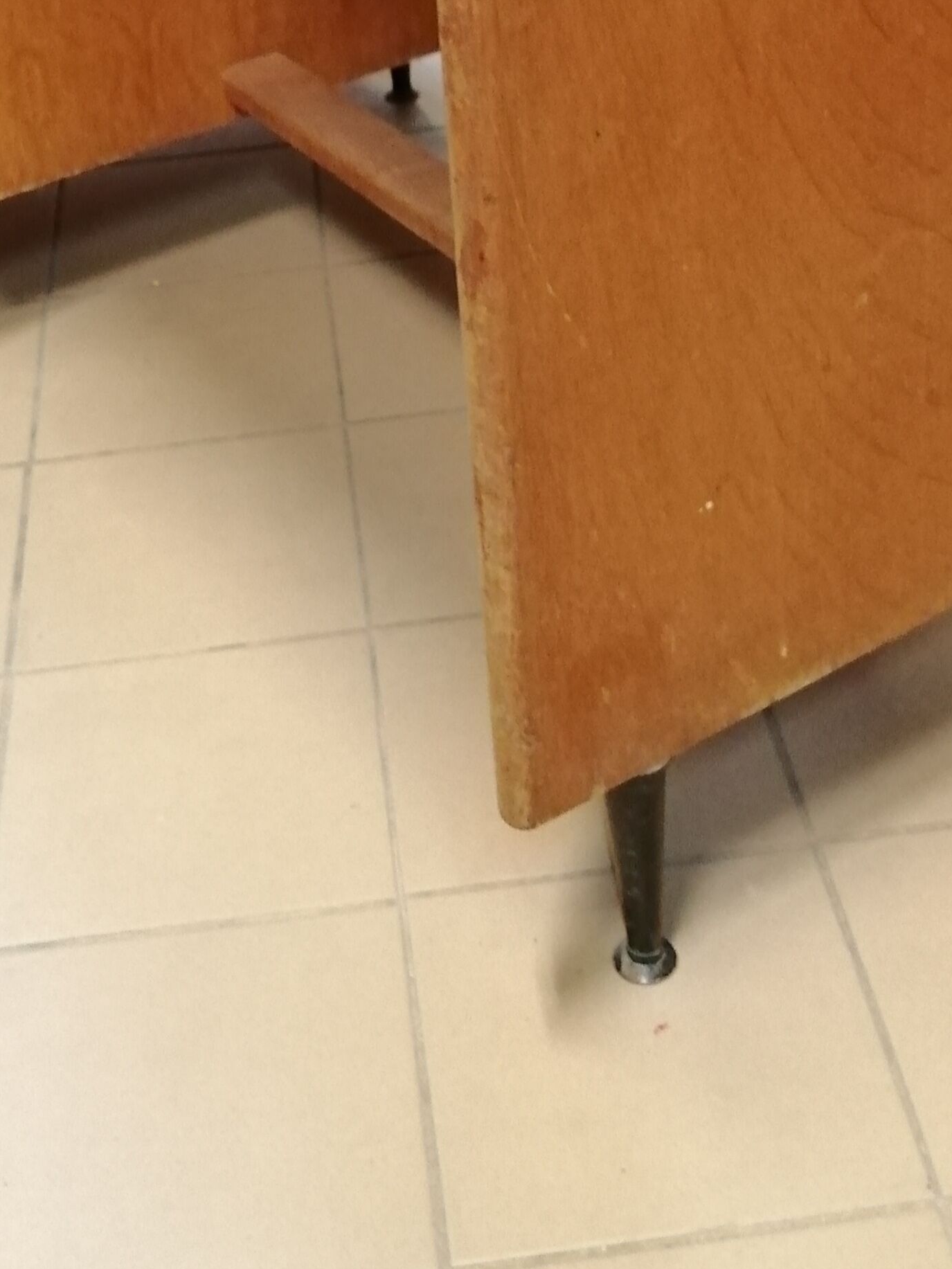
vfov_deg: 29.7
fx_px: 2163
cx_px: 425
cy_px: -102
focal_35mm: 59
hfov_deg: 24.8
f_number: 1.8
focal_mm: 3.46
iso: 500
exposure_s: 1/20
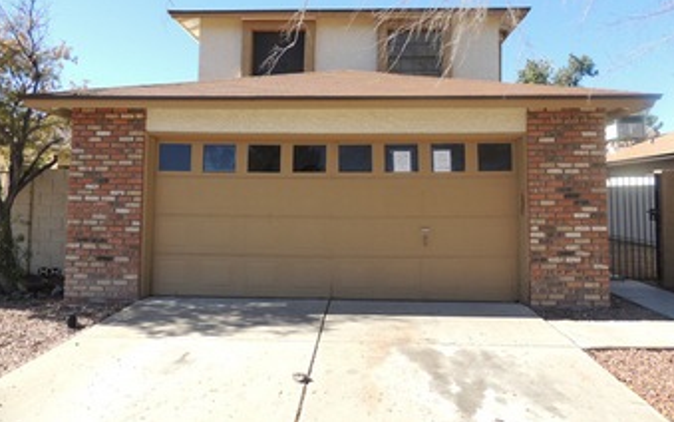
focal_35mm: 26
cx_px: 336
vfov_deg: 47.3
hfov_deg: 70.4
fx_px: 478
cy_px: 167
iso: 100
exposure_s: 1/500
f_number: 3
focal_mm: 4.3
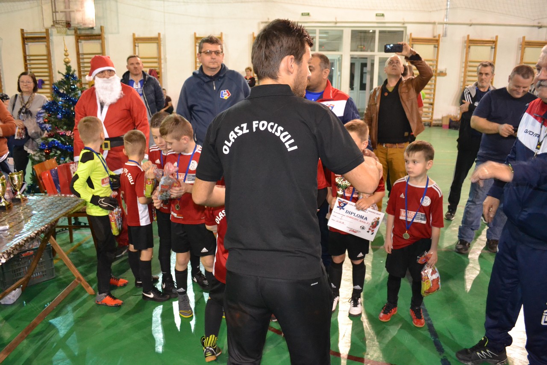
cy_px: 182
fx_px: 410
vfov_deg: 47.9
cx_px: 274
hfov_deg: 67.4
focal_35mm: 27
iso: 3200
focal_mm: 18
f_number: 3.5
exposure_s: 1/60
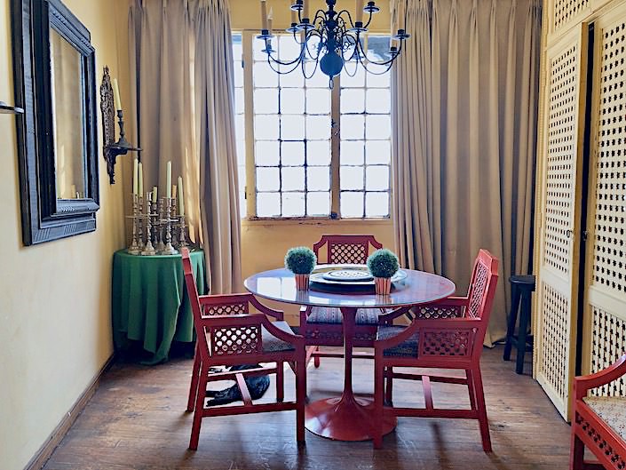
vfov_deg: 49.8
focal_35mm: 28
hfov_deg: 63.4
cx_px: 313
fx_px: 506
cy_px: 235
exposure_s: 1/100
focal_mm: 3.99
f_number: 1.8
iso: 20
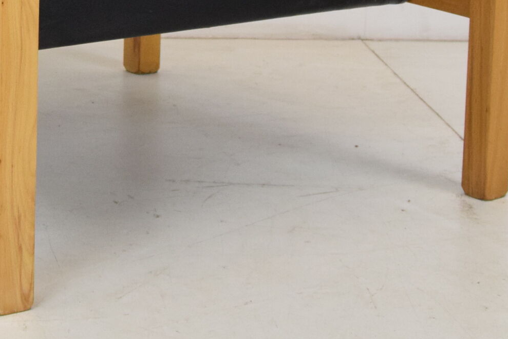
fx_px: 1666
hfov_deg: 17.0
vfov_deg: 11.3
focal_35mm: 118
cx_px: 4
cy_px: -119
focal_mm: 26
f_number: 7.1
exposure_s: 1/200
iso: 1600
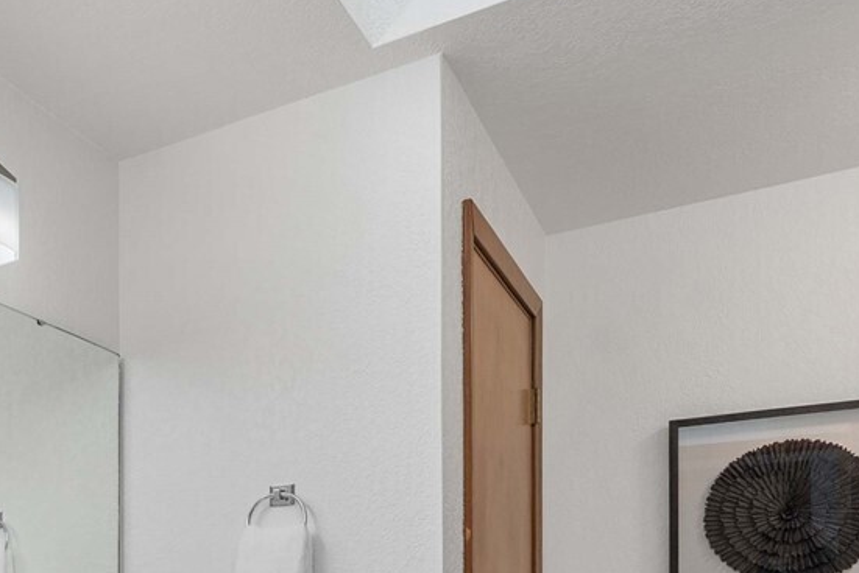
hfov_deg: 44.0
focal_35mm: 40
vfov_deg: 29.4
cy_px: 662
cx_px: 80
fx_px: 955
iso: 1000
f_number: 7.1
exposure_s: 1/20
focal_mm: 13
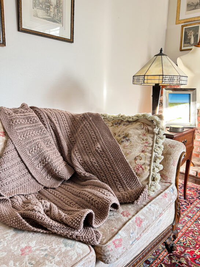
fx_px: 200
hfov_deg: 53.1
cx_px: 100
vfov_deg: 67.3
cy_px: 134
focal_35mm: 26
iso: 250
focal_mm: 5.7
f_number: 1.5
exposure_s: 1/60
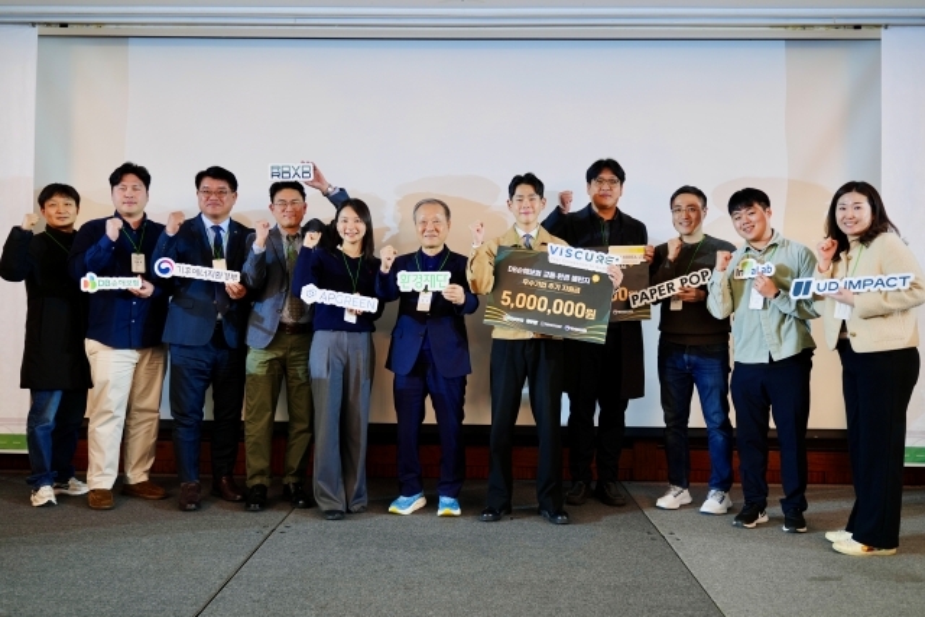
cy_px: 308
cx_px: 462
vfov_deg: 46.4
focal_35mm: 28
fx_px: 720
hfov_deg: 65.5
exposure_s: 1/30
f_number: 2.8
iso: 200
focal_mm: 28
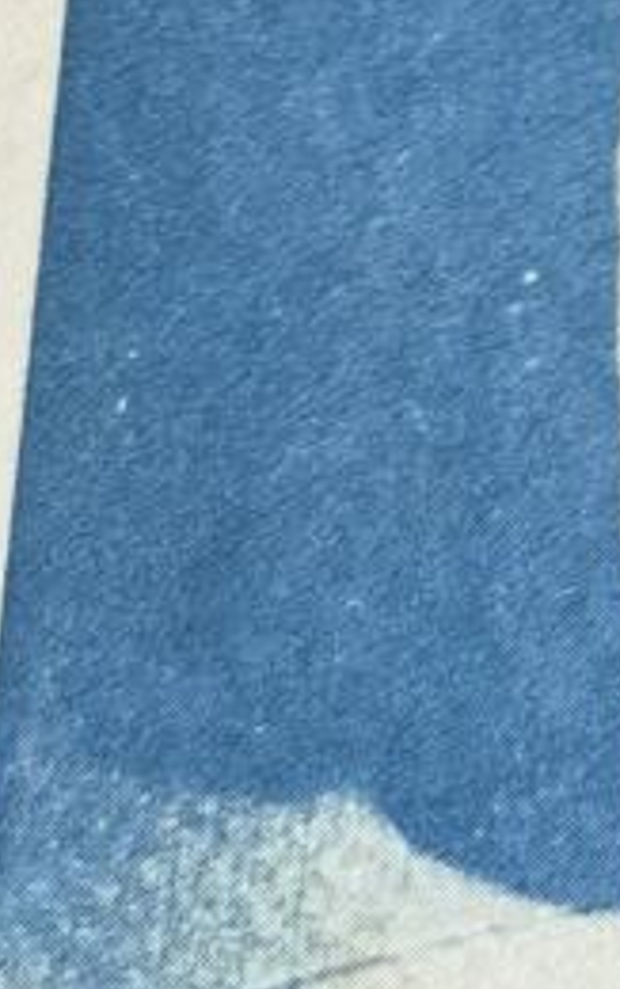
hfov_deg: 6.1
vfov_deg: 10.2
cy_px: -510
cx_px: 1936
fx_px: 5341
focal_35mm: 198
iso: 200
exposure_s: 1/60
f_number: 1.9
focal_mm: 6.67
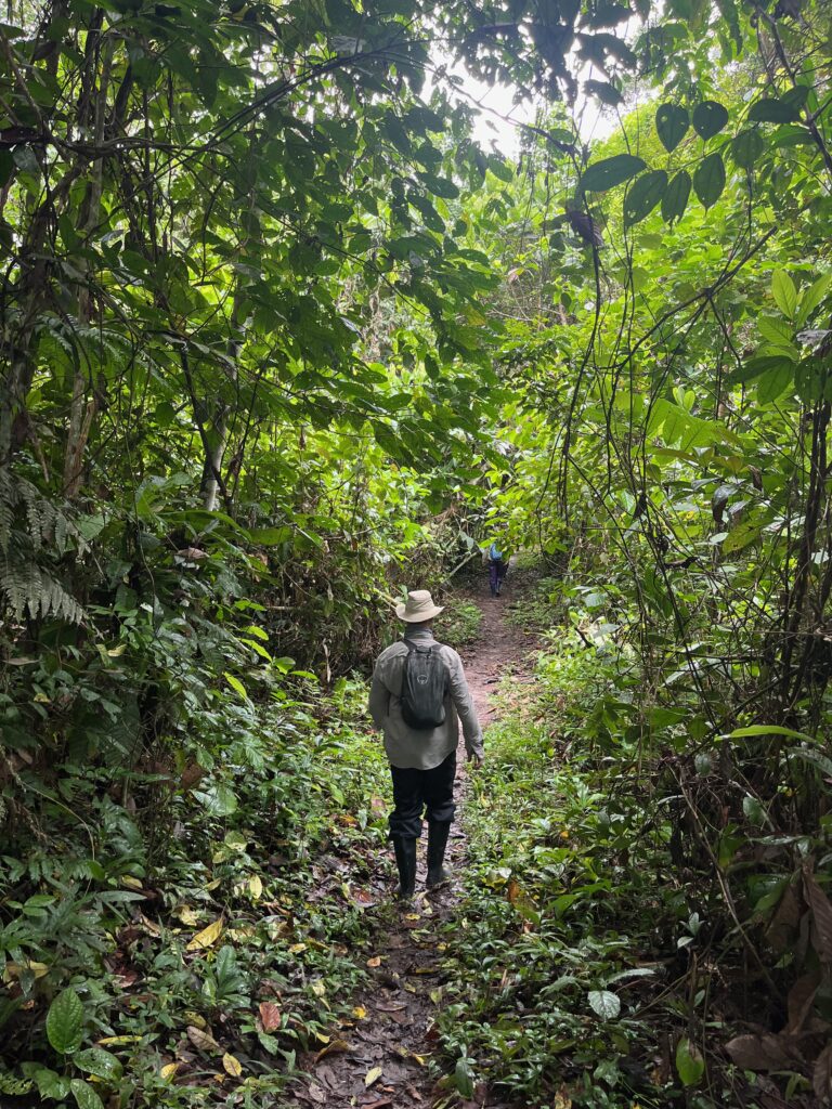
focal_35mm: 26
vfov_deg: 67.3
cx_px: 416
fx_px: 833
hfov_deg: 53.1
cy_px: 554
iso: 64
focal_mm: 5.1
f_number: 1.6
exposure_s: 1/122
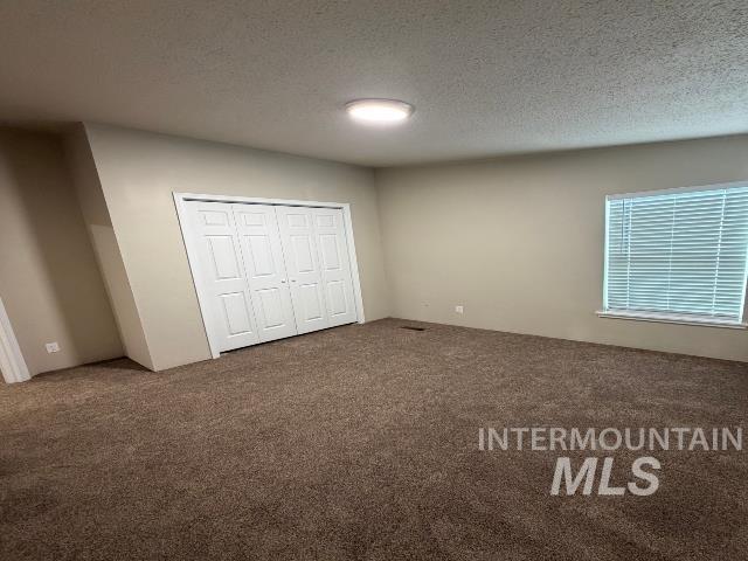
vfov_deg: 85.7
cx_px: 374
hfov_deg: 102.1
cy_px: 280
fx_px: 303
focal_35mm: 14
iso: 320
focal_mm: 2.22
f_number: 2.2
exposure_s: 1/60
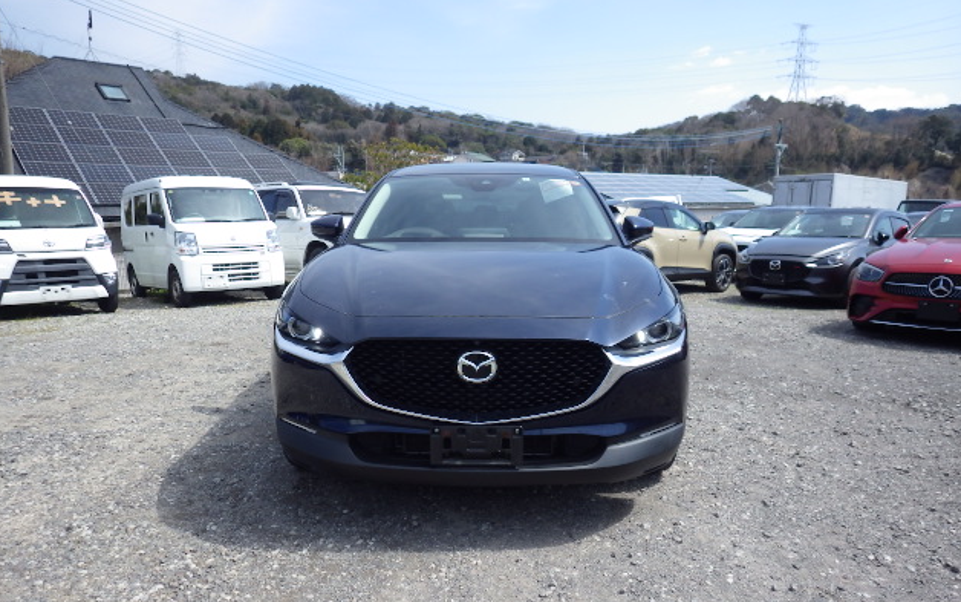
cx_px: 477
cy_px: 362
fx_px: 707
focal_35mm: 27
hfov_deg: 68.4
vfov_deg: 45.8
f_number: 2.8
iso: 125
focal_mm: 4.5
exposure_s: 1/1250
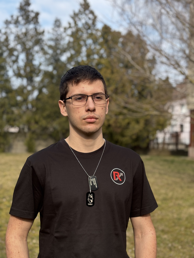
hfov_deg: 28.0
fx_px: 389
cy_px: 129
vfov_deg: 36.8
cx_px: 97
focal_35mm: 52
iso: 32
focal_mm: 5.96
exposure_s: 1/1418
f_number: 1.6
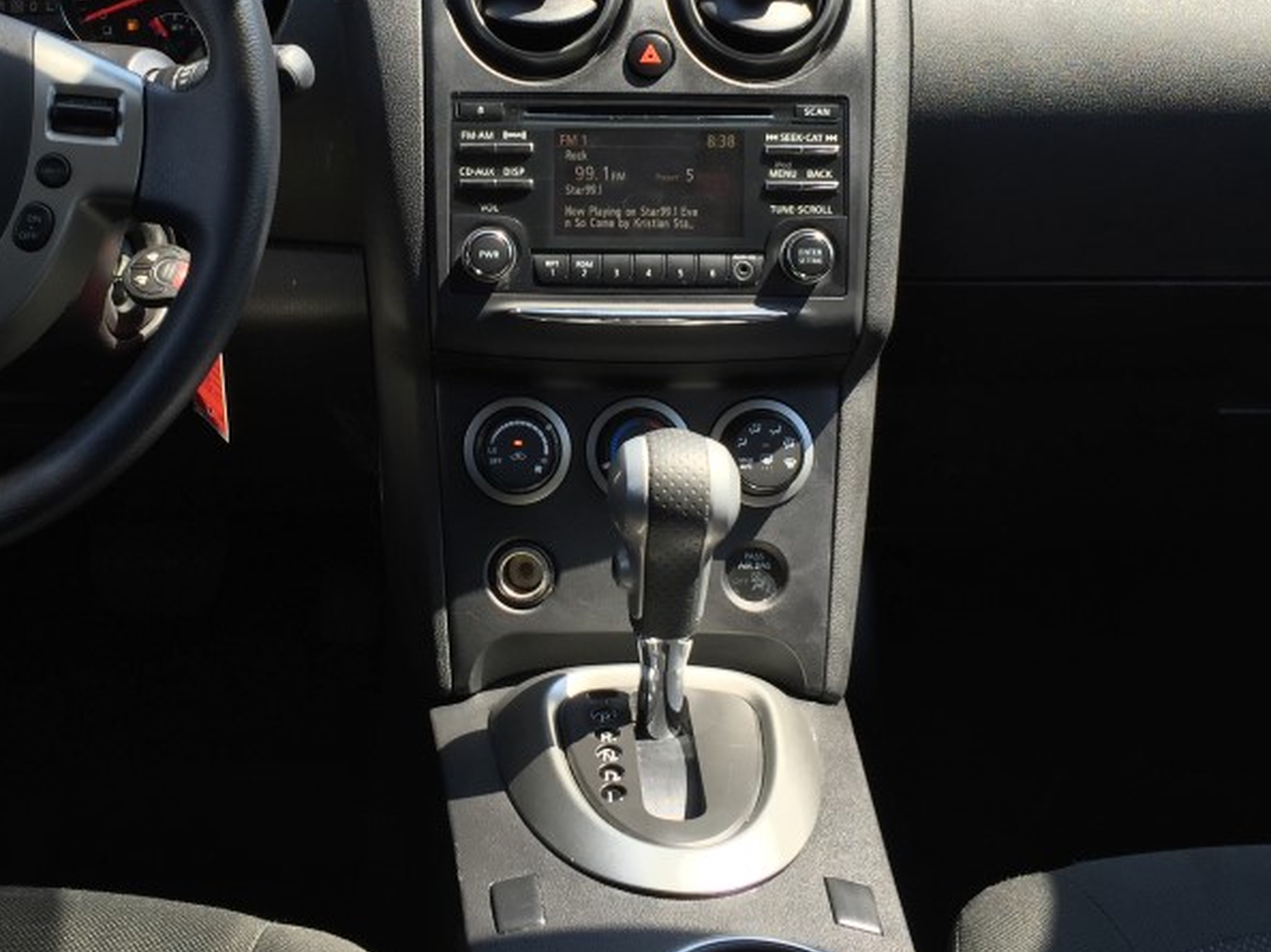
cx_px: 471
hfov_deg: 37.9
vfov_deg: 28.7
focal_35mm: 50
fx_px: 1835
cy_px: 265
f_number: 2.2
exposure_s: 1/273
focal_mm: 4.15
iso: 32
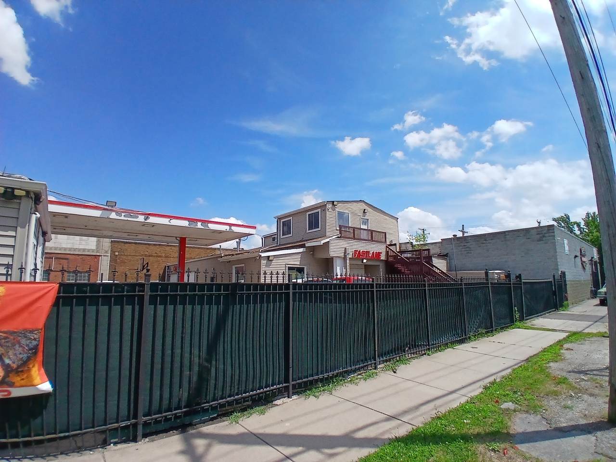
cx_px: 308
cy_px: 231
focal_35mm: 17
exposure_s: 1/2137
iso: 64
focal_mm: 1.4
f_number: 2.2
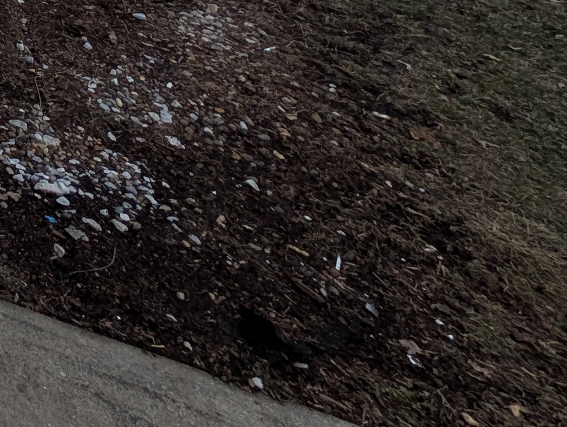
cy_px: -317
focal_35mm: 49
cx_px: -471
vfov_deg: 21.3
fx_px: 804
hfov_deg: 21.9
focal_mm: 2.23
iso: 164
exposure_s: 1/122
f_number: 1.95
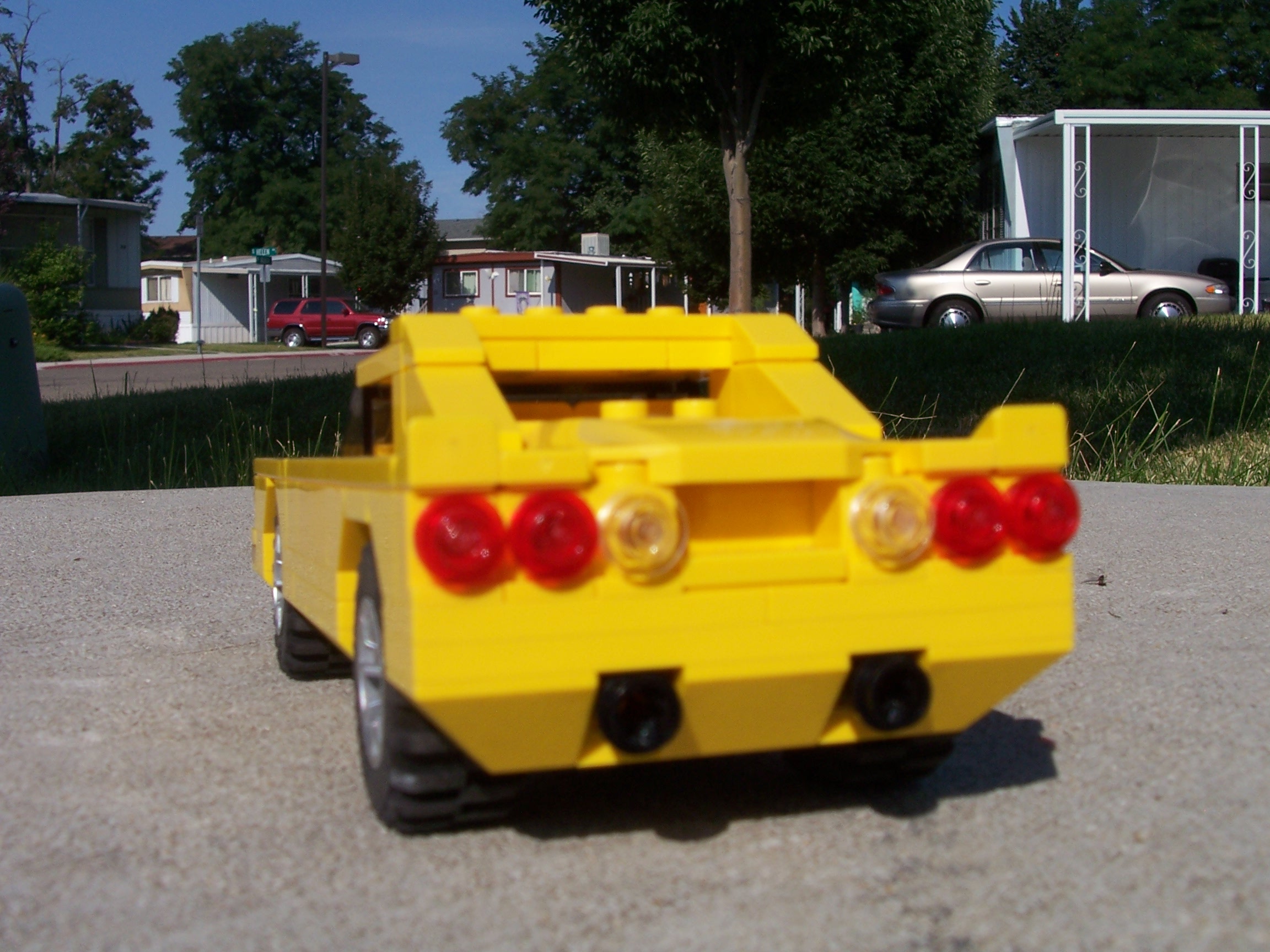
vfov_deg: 34.3
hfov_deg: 44.8
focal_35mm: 42
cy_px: 476
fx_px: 1541
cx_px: 635
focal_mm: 7.2
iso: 80
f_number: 5.6
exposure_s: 1/750
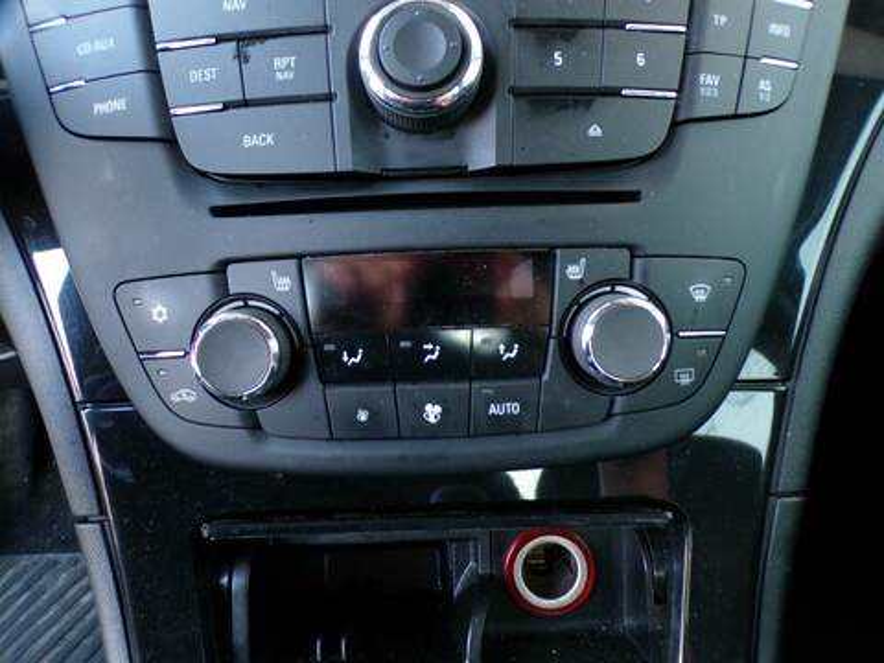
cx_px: 442
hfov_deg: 71.6
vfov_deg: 56.8
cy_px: 332
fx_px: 613
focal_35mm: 24
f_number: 3
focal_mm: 4.3
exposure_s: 1/17
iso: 415
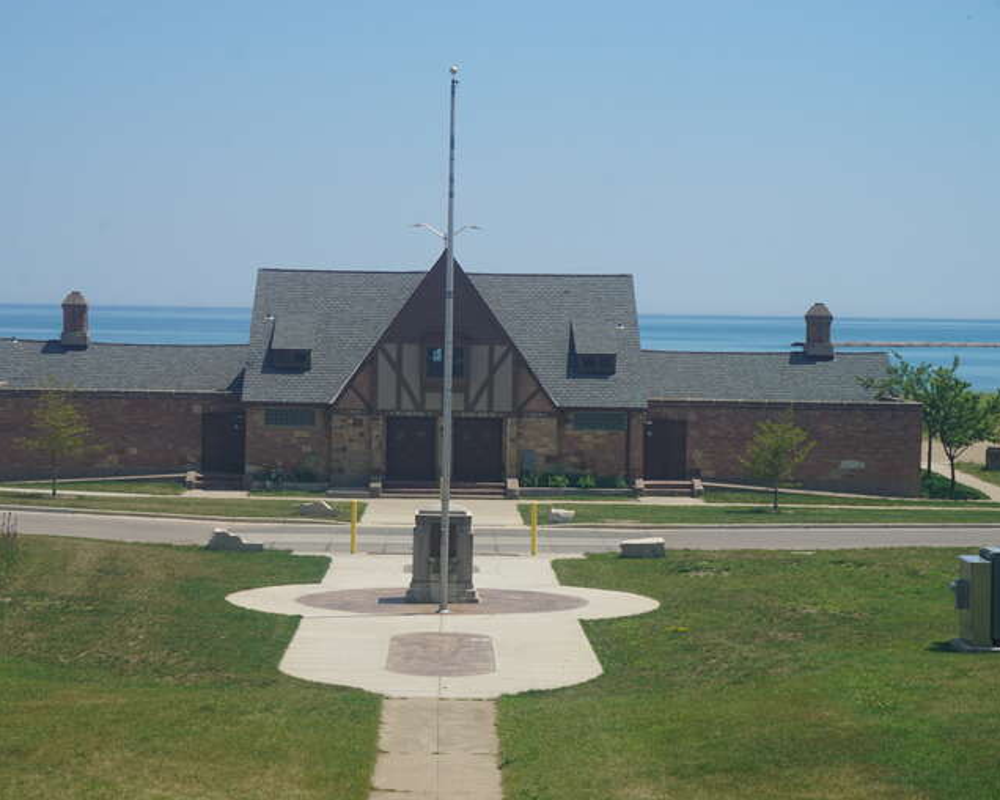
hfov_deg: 22.5
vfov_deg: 18.1
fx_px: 2516
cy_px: 399
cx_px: 451
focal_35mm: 85
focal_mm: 50
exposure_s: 1/200
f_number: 11
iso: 100
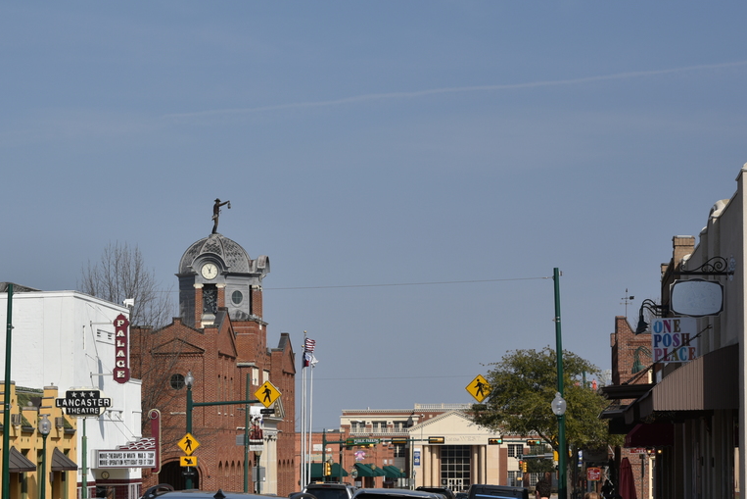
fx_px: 2262
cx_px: 142
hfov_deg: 18.6
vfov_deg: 12.5
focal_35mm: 109
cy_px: 390
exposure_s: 1/400
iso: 100
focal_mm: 65
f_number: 10
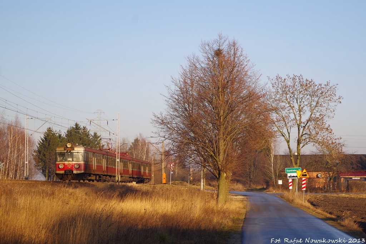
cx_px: 183
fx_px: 763
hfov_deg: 27.0
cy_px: 122
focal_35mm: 75
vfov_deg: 18.2
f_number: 5.6
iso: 100
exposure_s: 1/250
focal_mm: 50
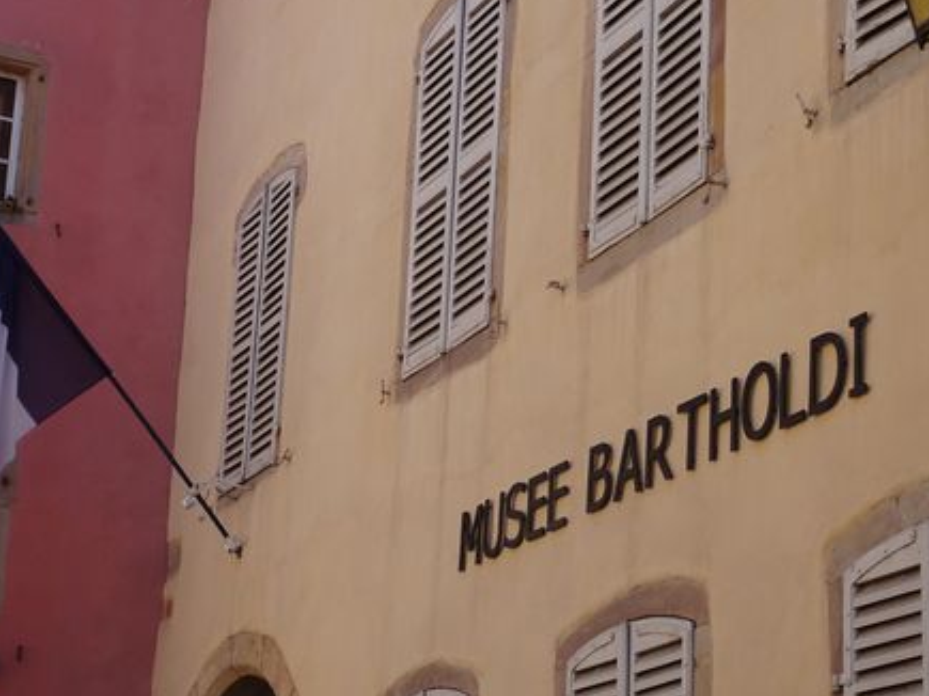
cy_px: 318
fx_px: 2468
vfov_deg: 16.1
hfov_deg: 21.3
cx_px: 525
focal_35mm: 92
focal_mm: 8.51
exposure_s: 1/200
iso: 80
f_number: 4.5
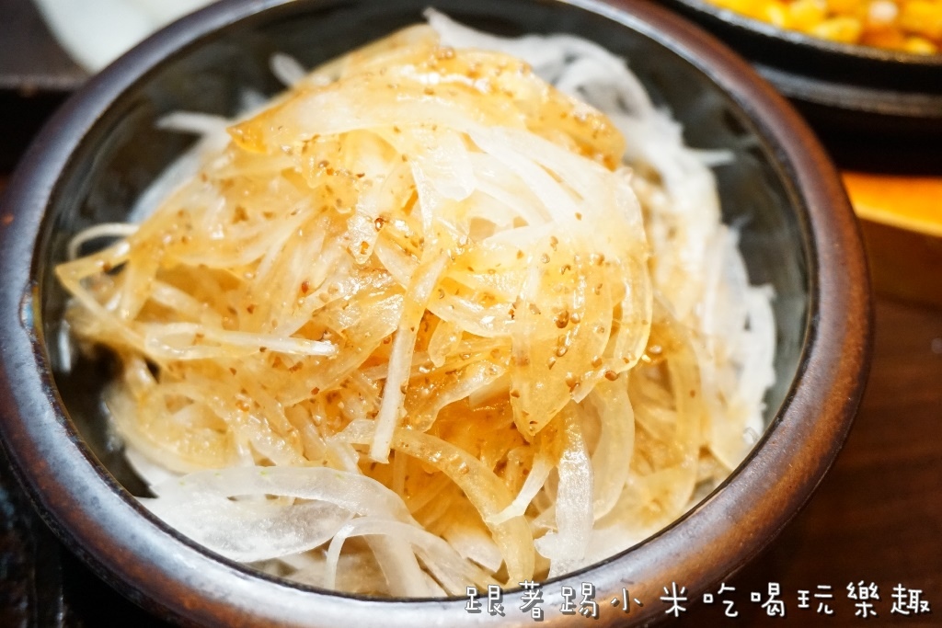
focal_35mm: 44
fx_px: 1138
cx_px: 471
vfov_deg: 30.9
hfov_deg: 45.0
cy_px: 314
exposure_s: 1/60
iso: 2000
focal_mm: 29
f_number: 4.5
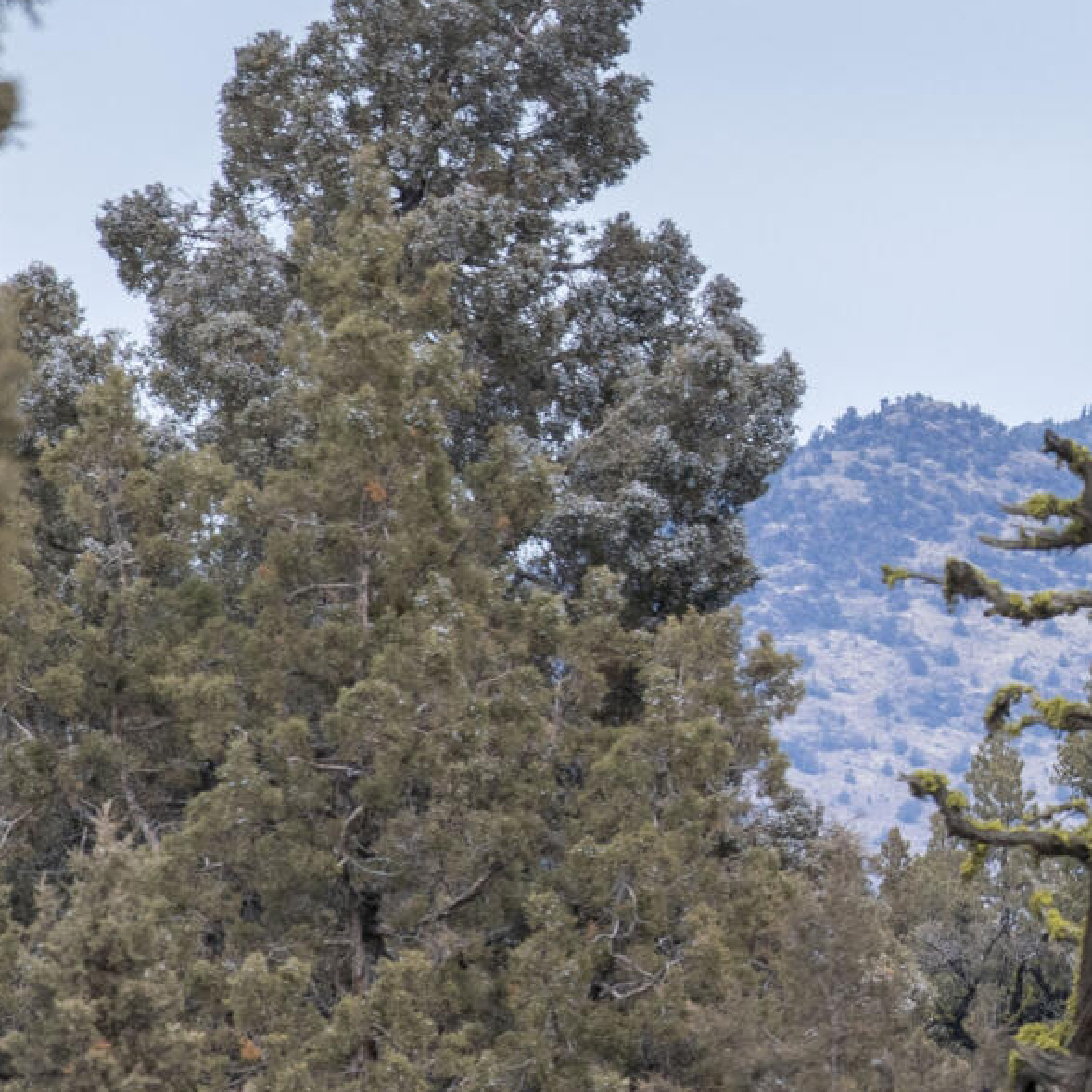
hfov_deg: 2.3
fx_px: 27053
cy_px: 541
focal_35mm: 758
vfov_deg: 2.3
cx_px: 2353
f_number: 11
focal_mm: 175
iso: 200
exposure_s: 1/40
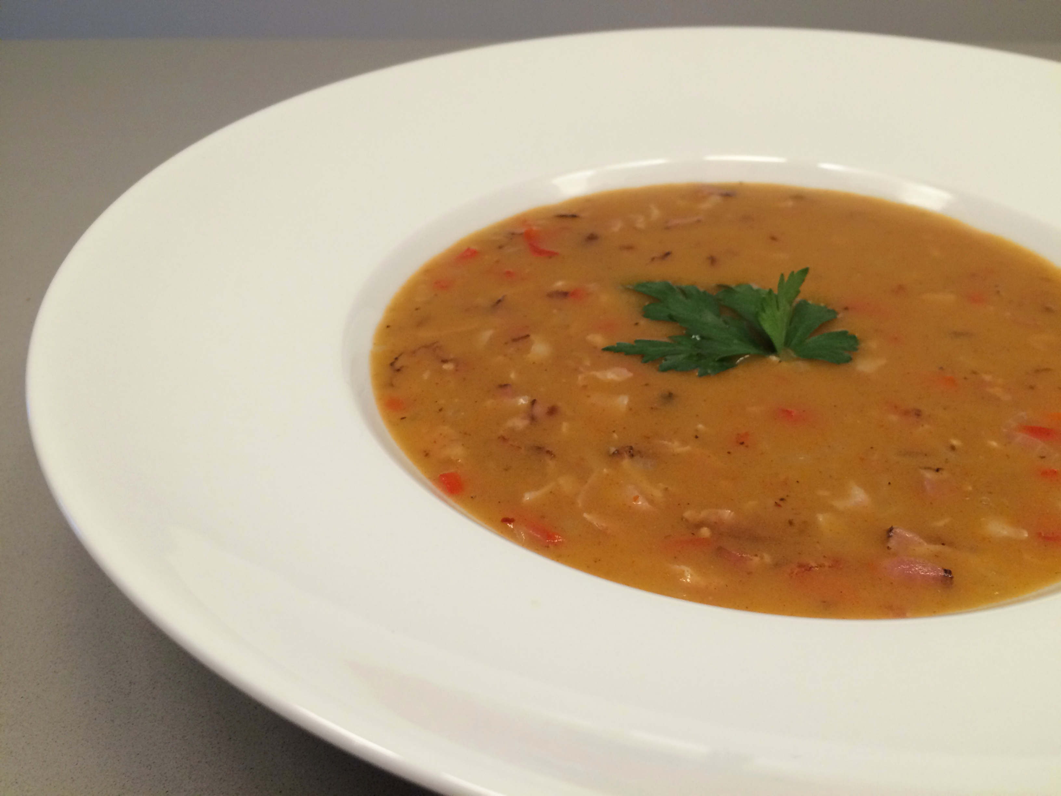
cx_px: 530
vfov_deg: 48.2
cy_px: 398
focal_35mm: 29
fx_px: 889
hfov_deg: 61.7
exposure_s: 1/33
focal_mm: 4.15
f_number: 2.2
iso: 125
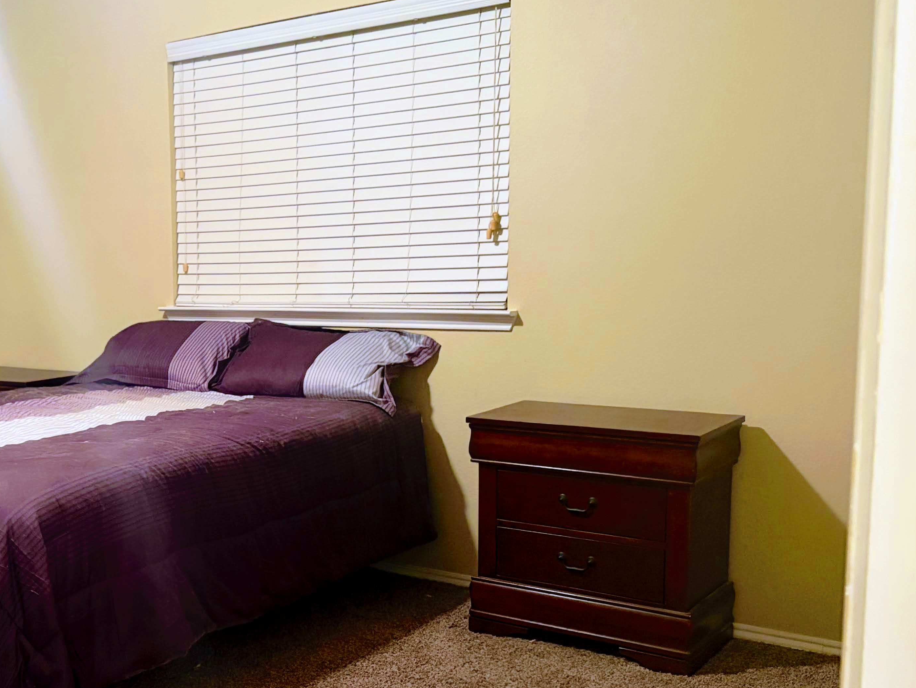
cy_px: 405
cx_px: 166
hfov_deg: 41.7
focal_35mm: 43
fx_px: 1138
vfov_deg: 33.5
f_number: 1.6
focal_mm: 5.96
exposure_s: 1/40
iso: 500
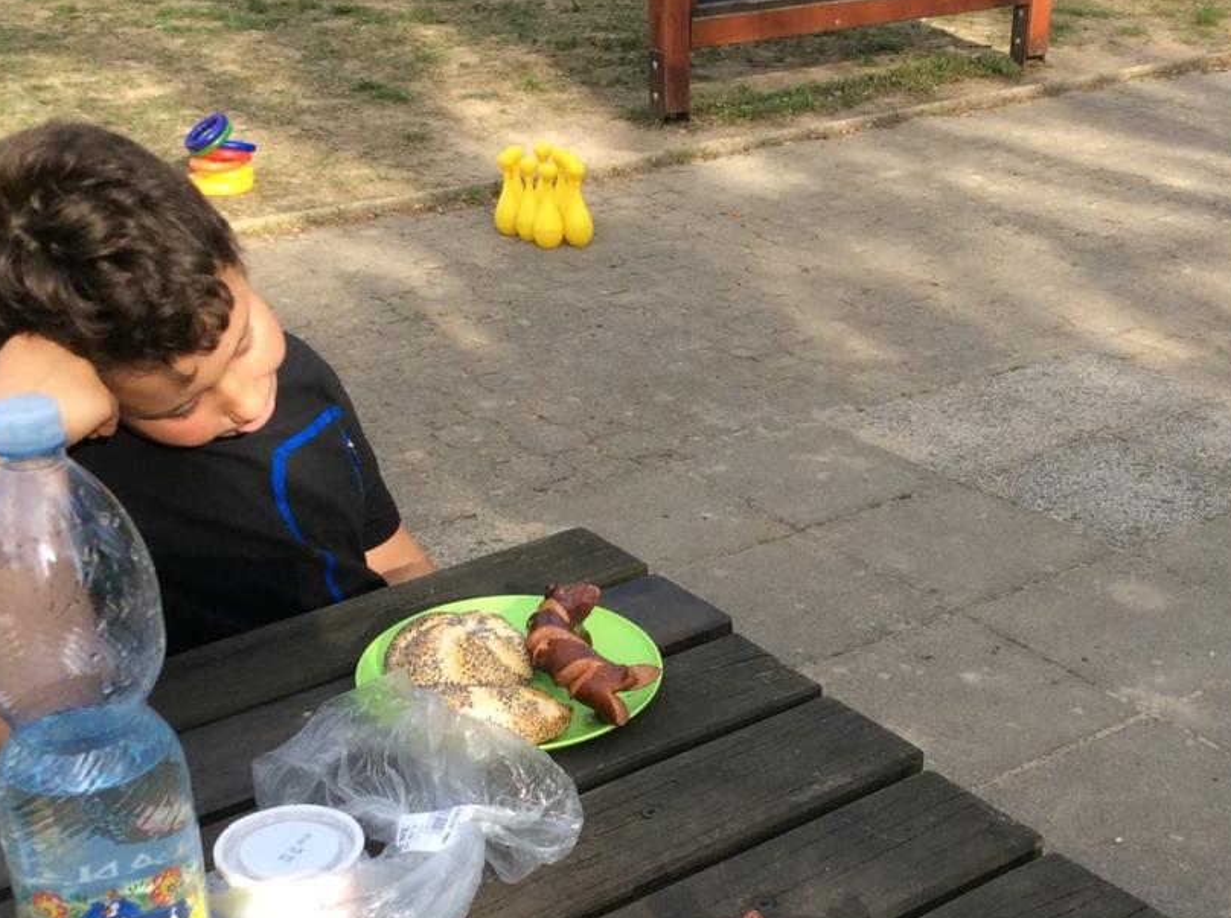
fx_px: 1881
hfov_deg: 36.2
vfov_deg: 27.3
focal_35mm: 53
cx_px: 638
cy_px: 599
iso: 32
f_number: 2.4
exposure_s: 1/469
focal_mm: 3.3
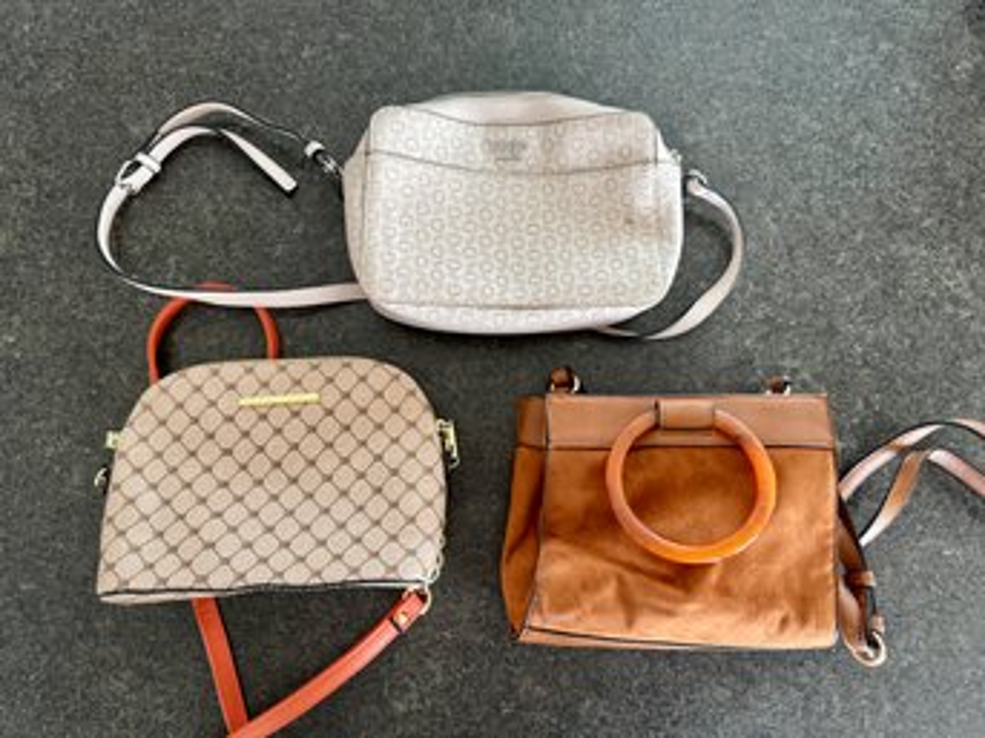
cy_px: 369
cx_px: 492
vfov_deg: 56.8
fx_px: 683
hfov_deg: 71.6
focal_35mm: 24
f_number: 1.78
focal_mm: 6.76
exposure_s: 1/82
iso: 200
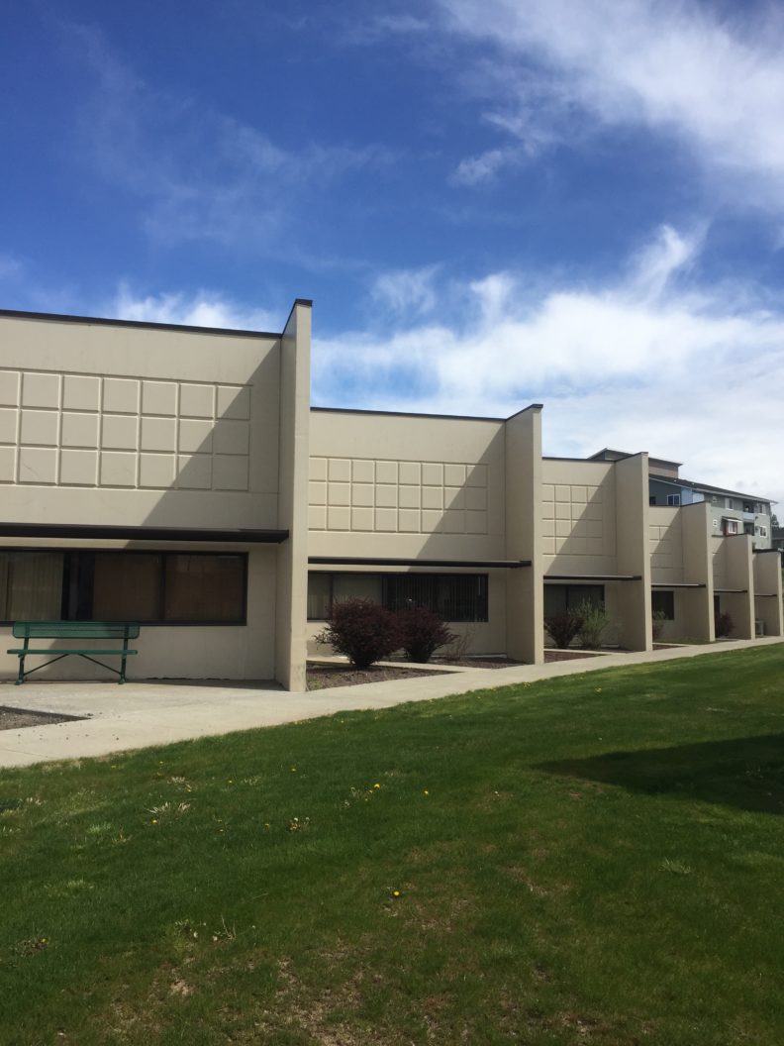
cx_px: 392
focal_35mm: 29
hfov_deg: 48.2
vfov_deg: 61.7
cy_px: 523
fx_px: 876
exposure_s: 1/2475
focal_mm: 4.15
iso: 32
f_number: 2.2
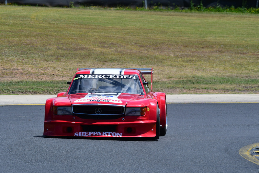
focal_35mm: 465
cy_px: 86
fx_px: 3346
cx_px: 130
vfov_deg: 3.0
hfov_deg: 4.4
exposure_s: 1/640
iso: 320
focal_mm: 310
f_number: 11
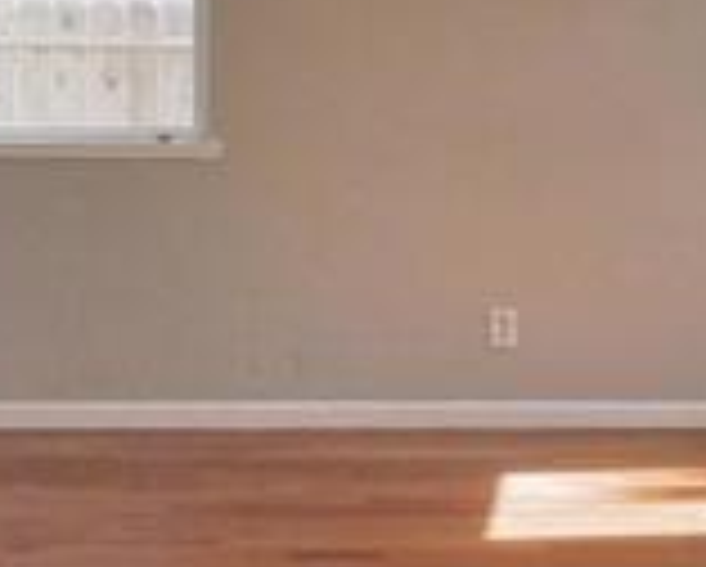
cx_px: 733
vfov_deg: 17.2
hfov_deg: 20.7
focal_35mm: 89
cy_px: 144
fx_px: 1862
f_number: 8
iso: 800
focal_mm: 7
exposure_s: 1/160
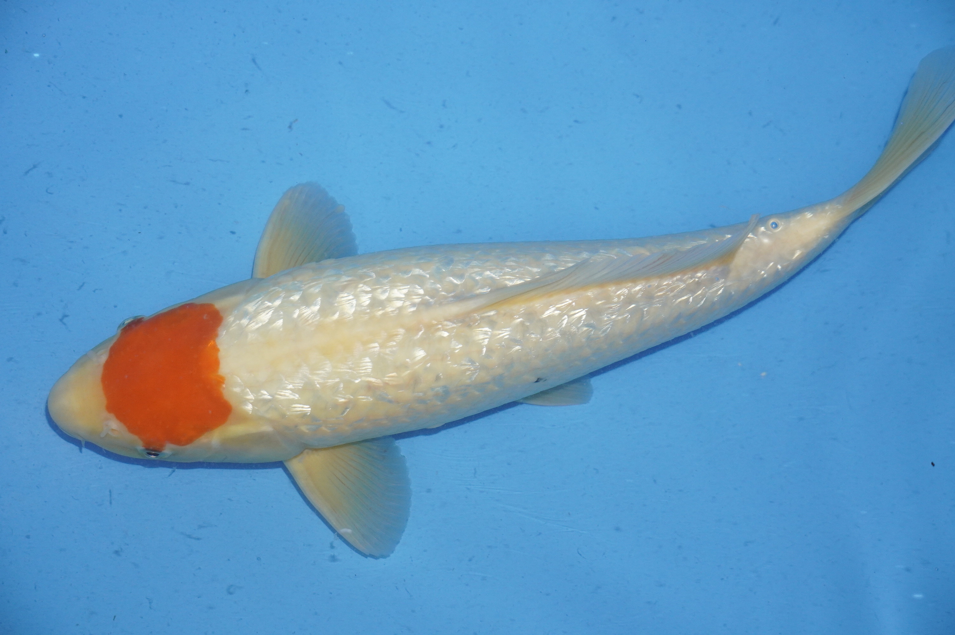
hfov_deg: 28.1
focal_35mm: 72
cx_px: 478
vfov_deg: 18.9
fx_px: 1908
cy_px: 318
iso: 1250
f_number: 5
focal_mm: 48
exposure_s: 1/160
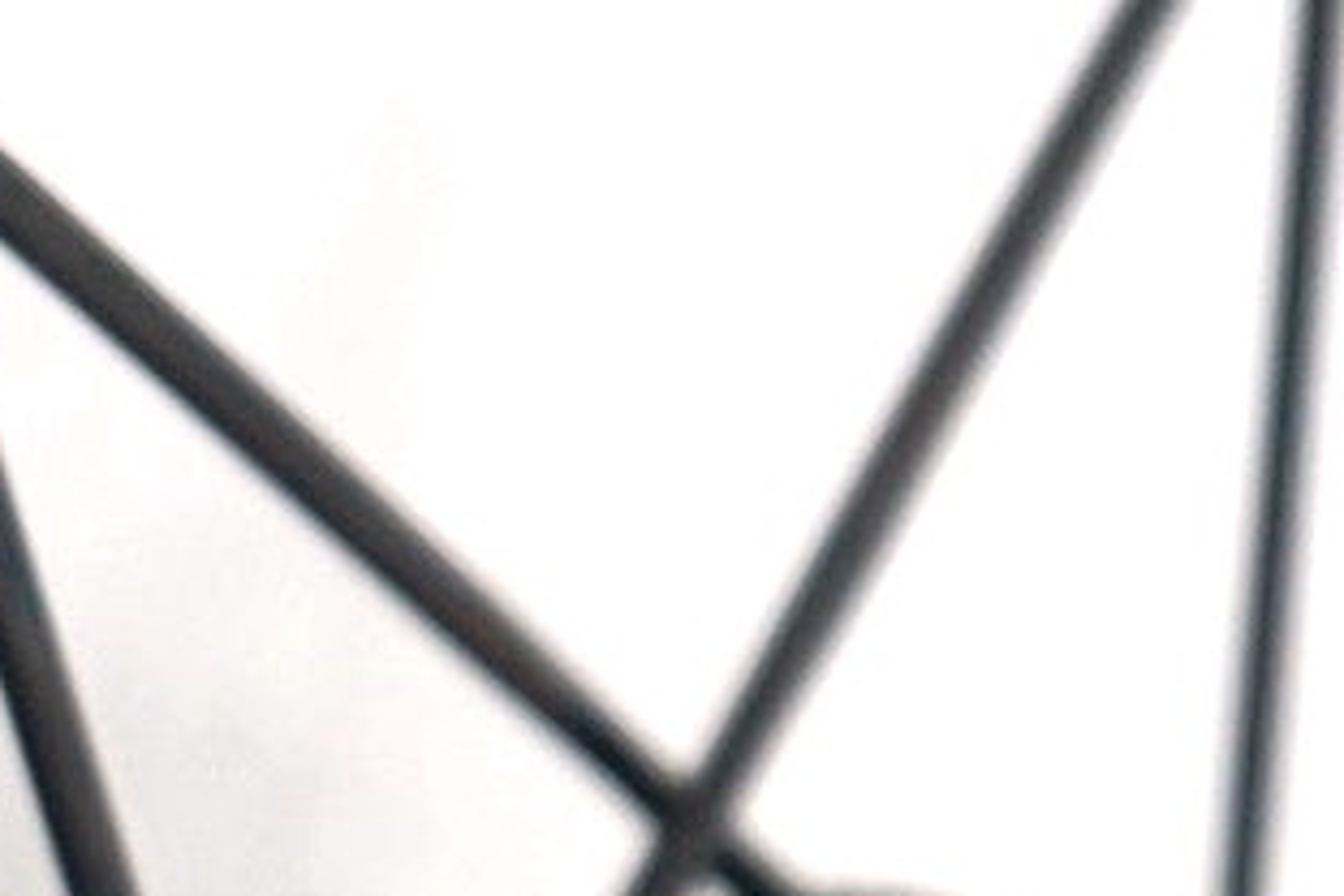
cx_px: 1417
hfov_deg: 6.0
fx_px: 12692
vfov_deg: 4.0
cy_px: 1895
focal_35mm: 340
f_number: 5
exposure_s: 1/60
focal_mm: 53
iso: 400
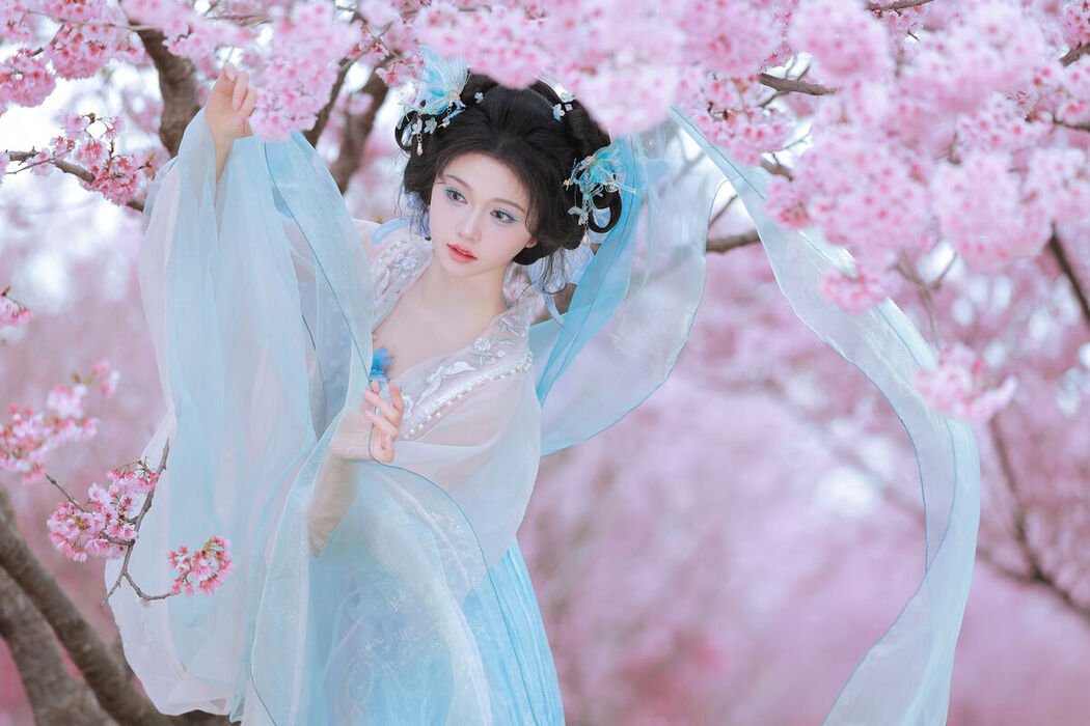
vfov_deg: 10.2
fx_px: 4087
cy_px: 363
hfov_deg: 15.2
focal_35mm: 135
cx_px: 545
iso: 250
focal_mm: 135
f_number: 2.8
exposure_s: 1/400
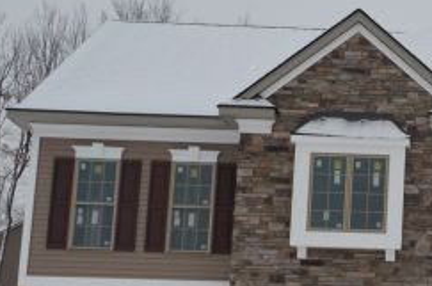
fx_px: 1481
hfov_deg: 15.6
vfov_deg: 11.0
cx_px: 603
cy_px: 224
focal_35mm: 124
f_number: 10
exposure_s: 1/400
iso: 800
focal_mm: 25
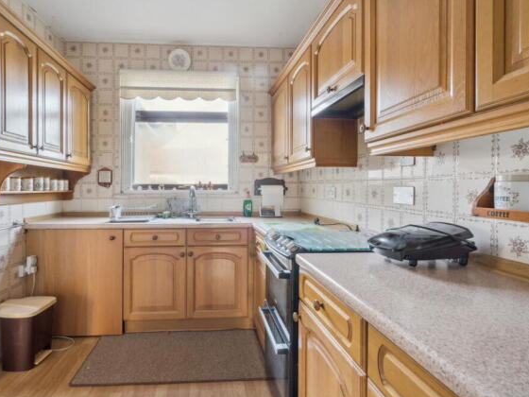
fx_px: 275
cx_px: 225
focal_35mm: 18
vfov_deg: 71.6
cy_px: 205
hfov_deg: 87.2
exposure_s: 1/3
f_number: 13
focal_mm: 16
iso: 640
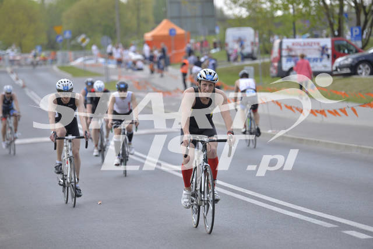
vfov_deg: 7.4
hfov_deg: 11.1
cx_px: 186
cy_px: 124
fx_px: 1917
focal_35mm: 185
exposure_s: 1/2500
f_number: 4
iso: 400
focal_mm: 185
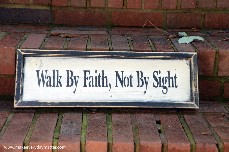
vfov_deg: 20.5
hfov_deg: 30.6
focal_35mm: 66
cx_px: 114
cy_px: 76
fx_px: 419
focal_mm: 44
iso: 100
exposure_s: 1/30
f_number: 5.6
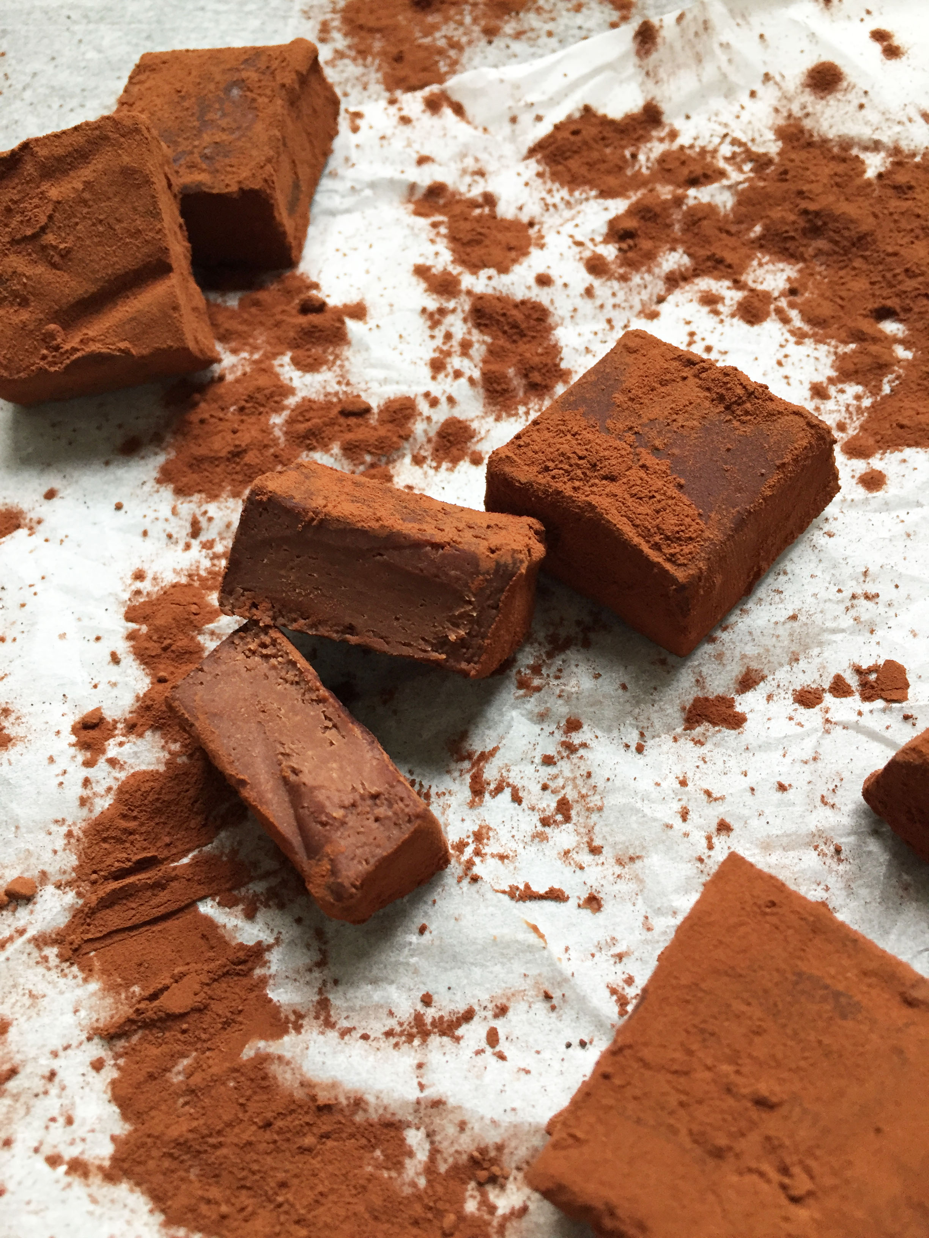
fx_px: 1038
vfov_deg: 61.7
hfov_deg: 48.2
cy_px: 619
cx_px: 464
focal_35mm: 29
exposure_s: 1/33
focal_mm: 4.15
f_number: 2.2
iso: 160
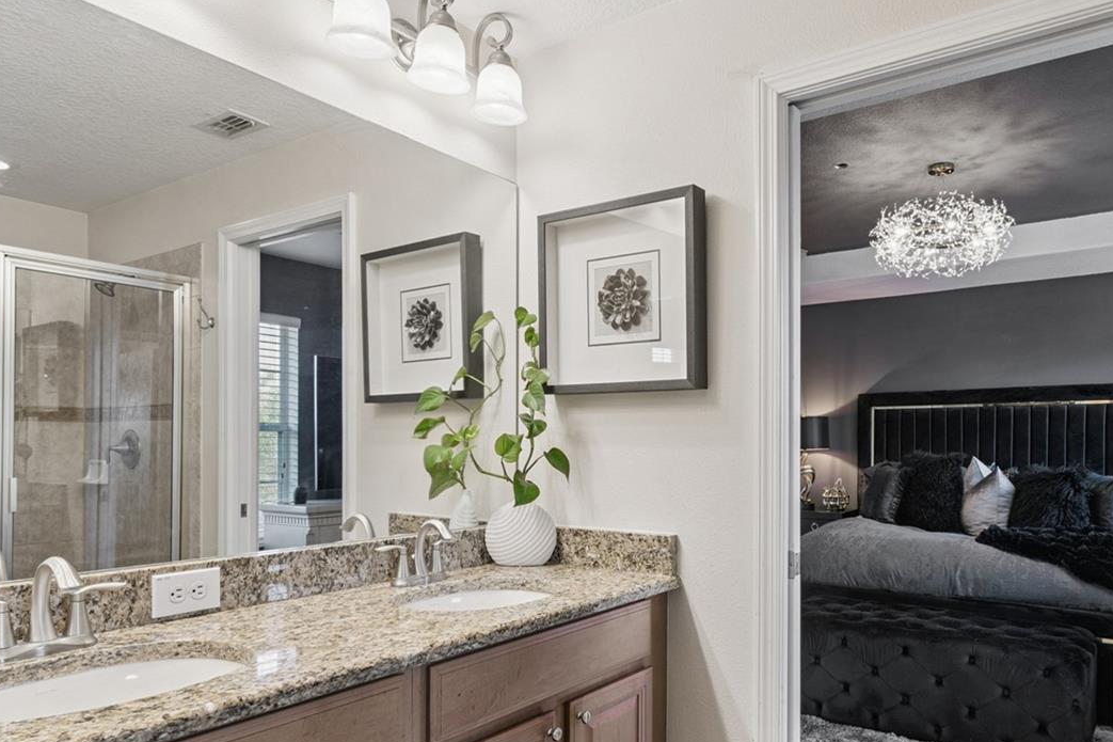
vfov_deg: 54.8
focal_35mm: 23
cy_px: 429
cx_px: 637
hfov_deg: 75.7
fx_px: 711
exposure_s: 1/1.67
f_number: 7.1
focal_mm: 10
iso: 100
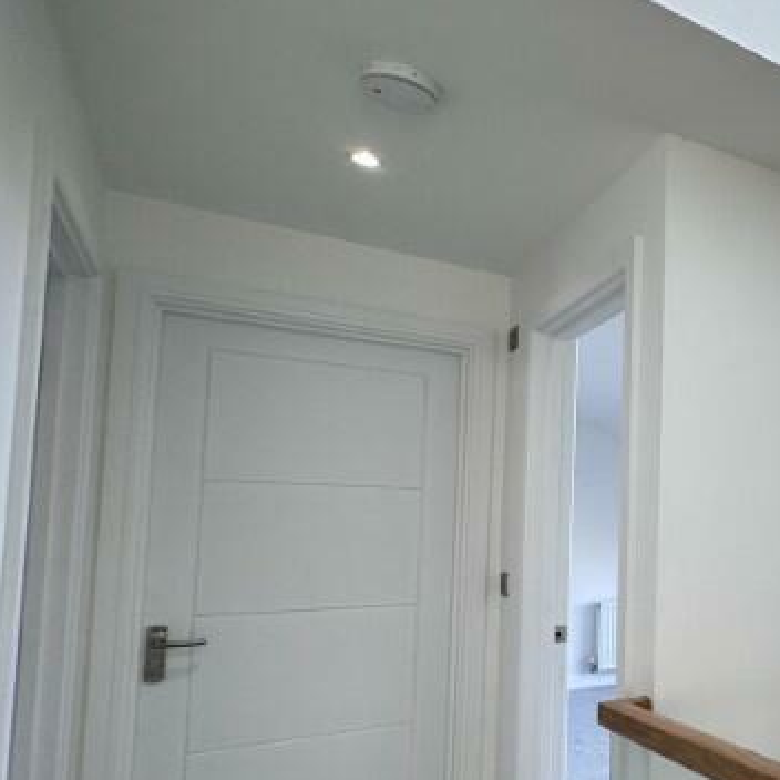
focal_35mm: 30
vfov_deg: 53.4
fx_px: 765
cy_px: 488
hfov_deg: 39.2
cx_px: 936
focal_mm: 2.22
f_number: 2.2
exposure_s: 1/99
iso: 50
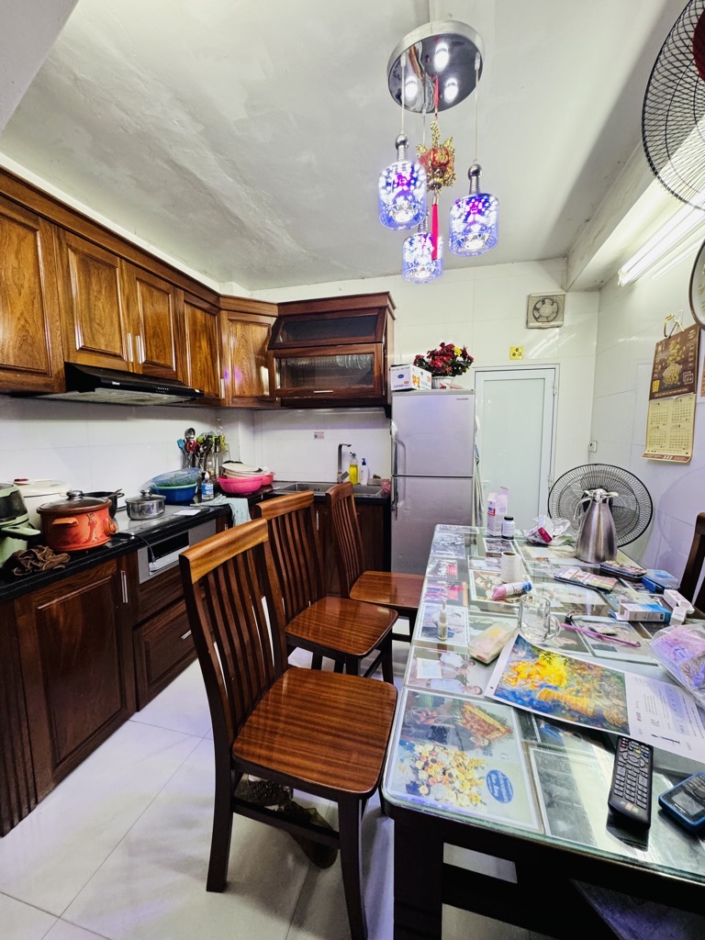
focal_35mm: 14
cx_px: 352
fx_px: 380
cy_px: 470
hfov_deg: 85.7
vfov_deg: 102.1
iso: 250
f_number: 2.2
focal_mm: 2.22
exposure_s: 1/100
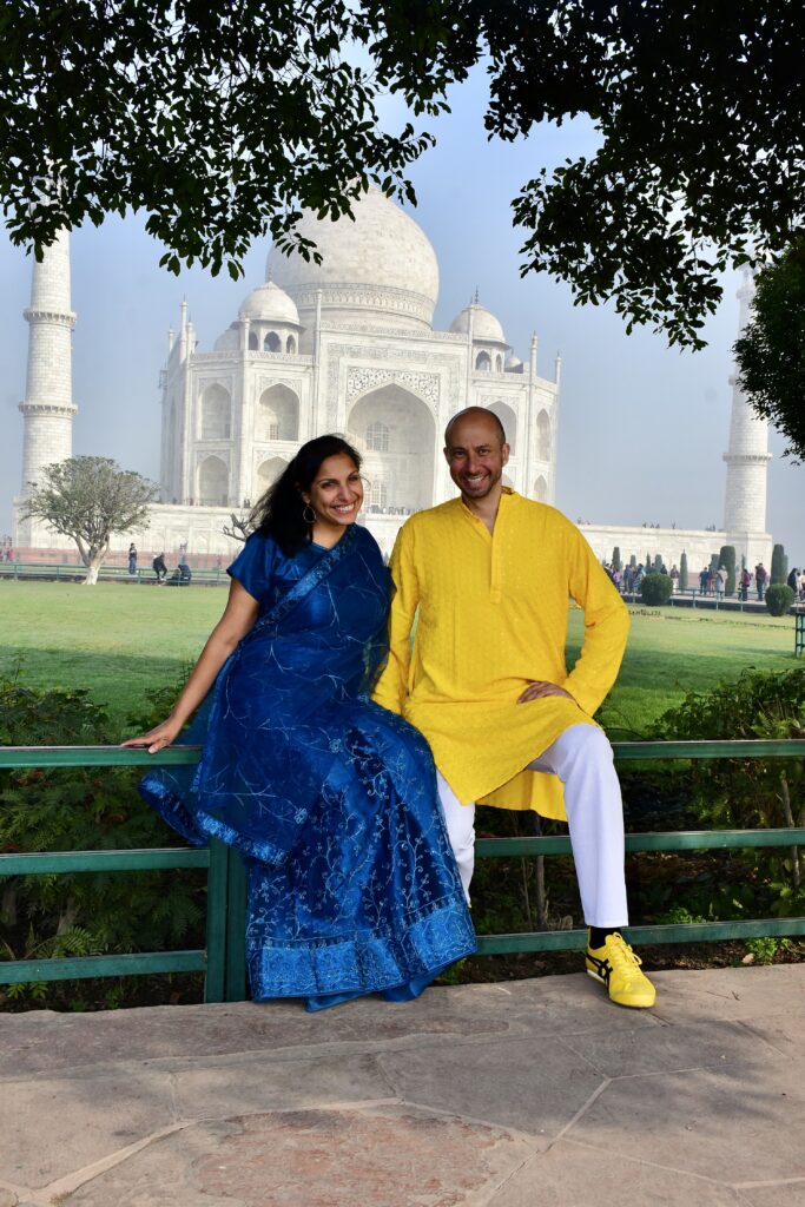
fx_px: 1157
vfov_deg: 55.1
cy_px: 604
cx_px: 402
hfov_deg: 38.4
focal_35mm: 34
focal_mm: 23
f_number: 10
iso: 200
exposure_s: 1/250
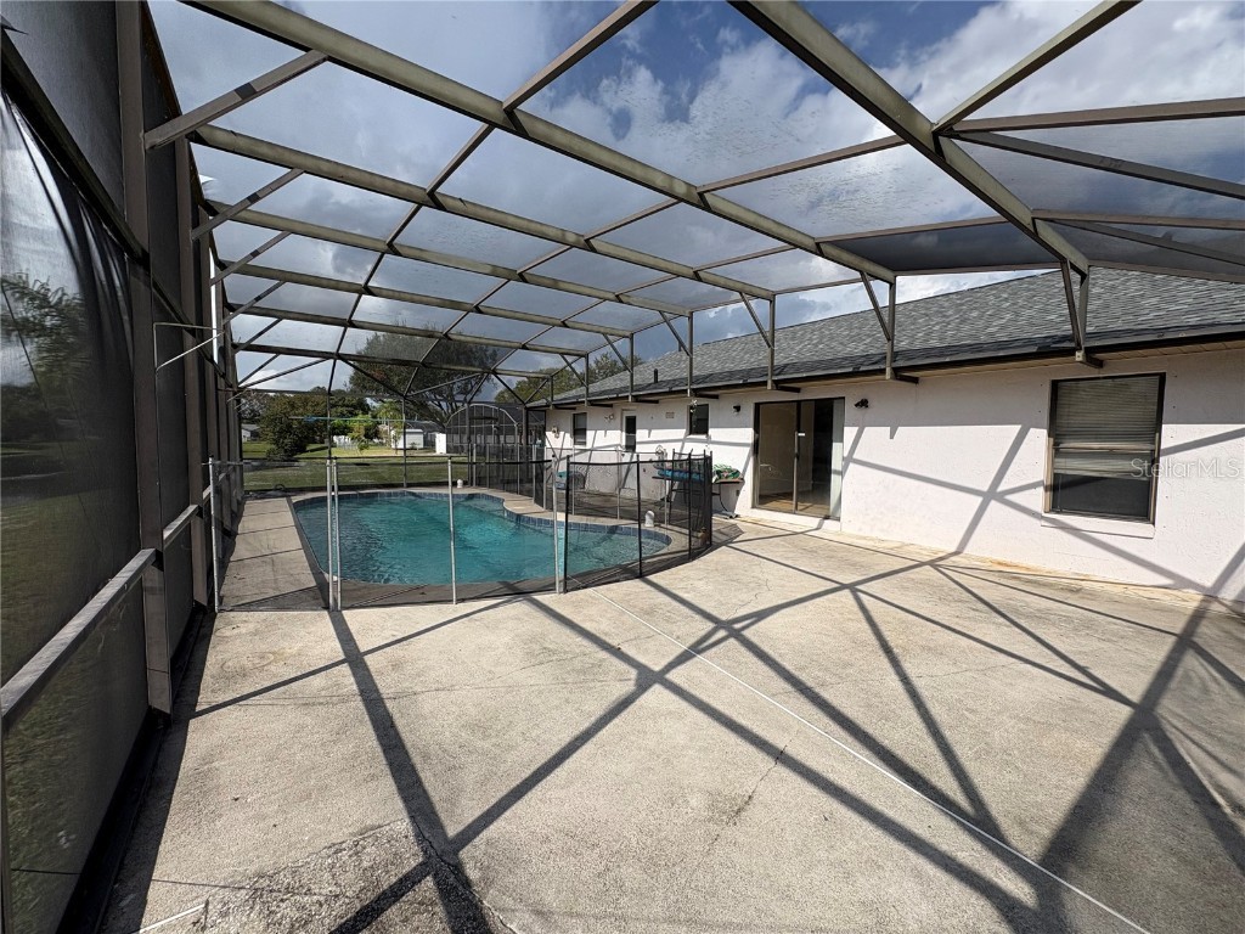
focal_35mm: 14
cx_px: 622
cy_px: 467
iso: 50
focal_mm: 2.22
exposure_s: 1/2273
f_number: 2.2
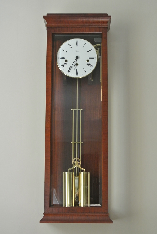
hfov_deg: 19.8
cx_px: 78
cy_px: 117
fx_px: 450
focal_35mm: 69
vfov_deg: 29.2
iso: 1000
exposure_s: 1/30
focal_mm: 25.9
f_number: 5.3
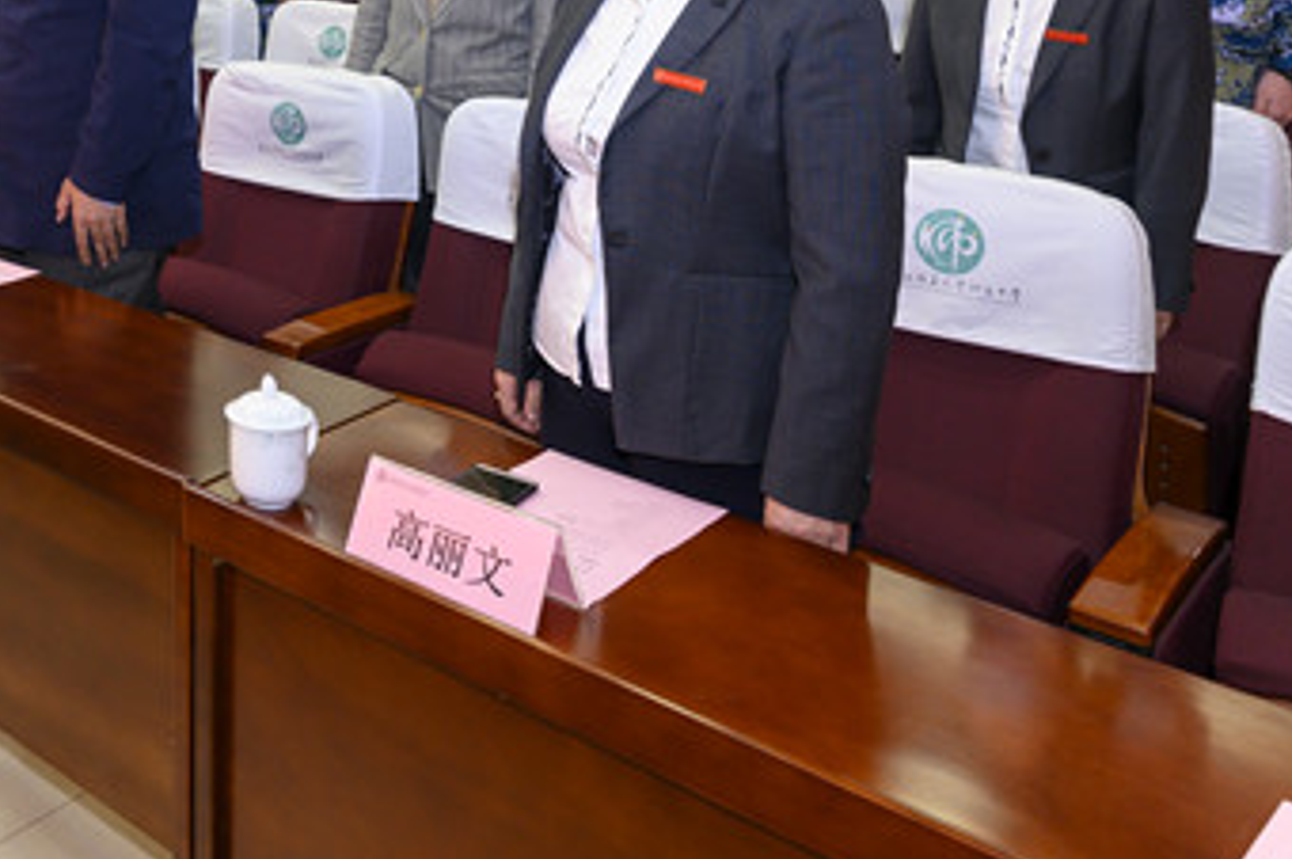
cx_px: 61
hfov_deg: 43.1
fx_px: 1434
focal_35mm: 40
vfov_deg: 29.8
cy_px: -95
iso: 1100
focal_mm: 17
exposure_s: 1/60
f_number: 4
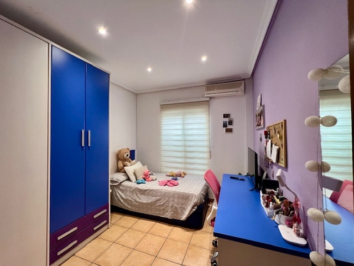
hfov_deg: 106.2
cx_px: 177
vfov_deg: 89.9
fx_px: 133
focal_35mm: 13
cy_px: 133
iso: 160
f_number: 1.8
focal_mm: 1.57
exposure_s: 1/99
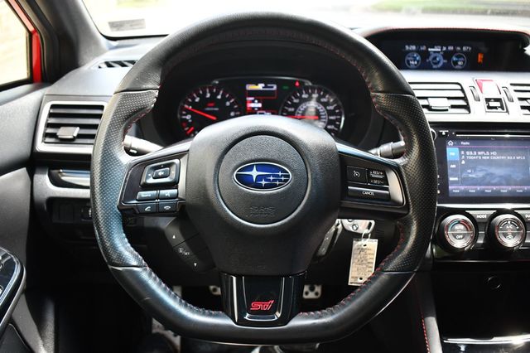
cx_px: 265
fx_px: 500
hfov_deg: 55.8
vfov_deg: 38.8
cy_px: 176
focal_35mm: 34
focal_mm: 23
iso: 800
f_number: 3.8
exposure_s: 1/250
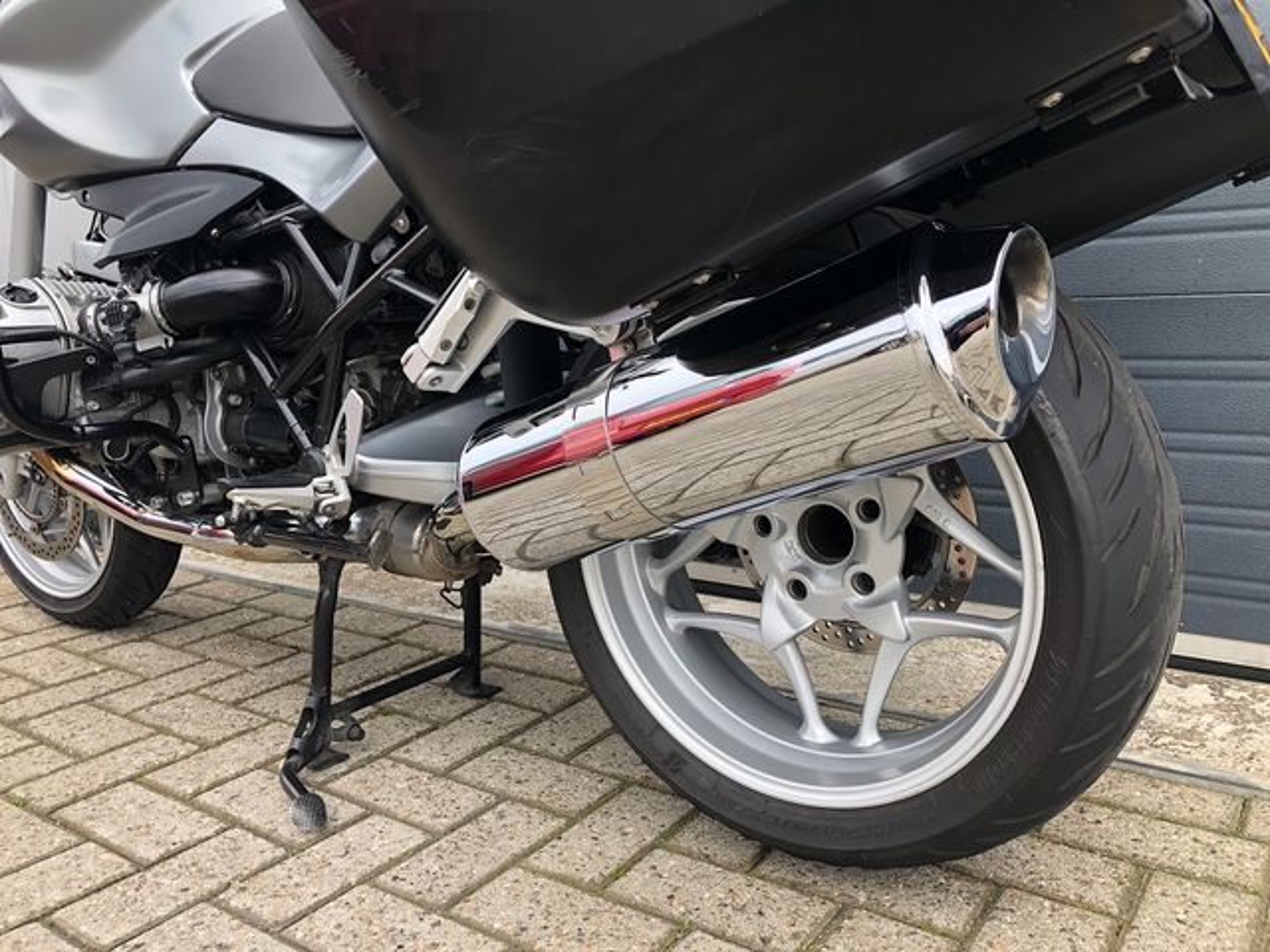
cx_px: 635
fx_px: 1027
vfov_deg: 49.7
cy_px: 476
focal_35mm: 28
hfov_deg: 63.4
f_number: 1.8
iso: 20
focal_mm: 3.99
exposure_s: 1/180
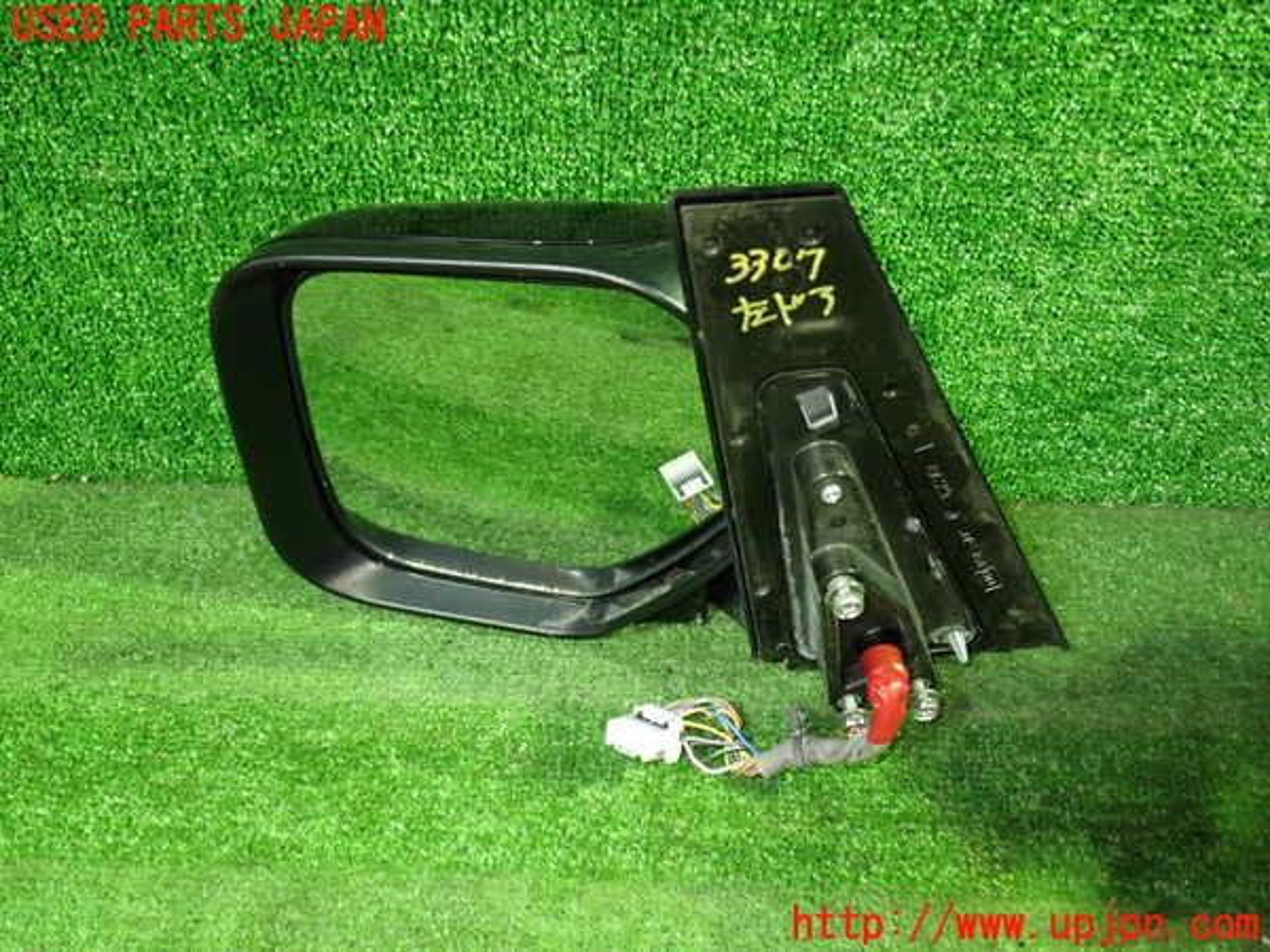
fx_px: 1101
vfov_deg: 46.8
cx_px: 635
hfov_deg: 60.0
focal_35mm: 30
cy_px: 476
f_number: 2.3
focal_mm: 5.4
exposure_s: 1/25
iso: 800
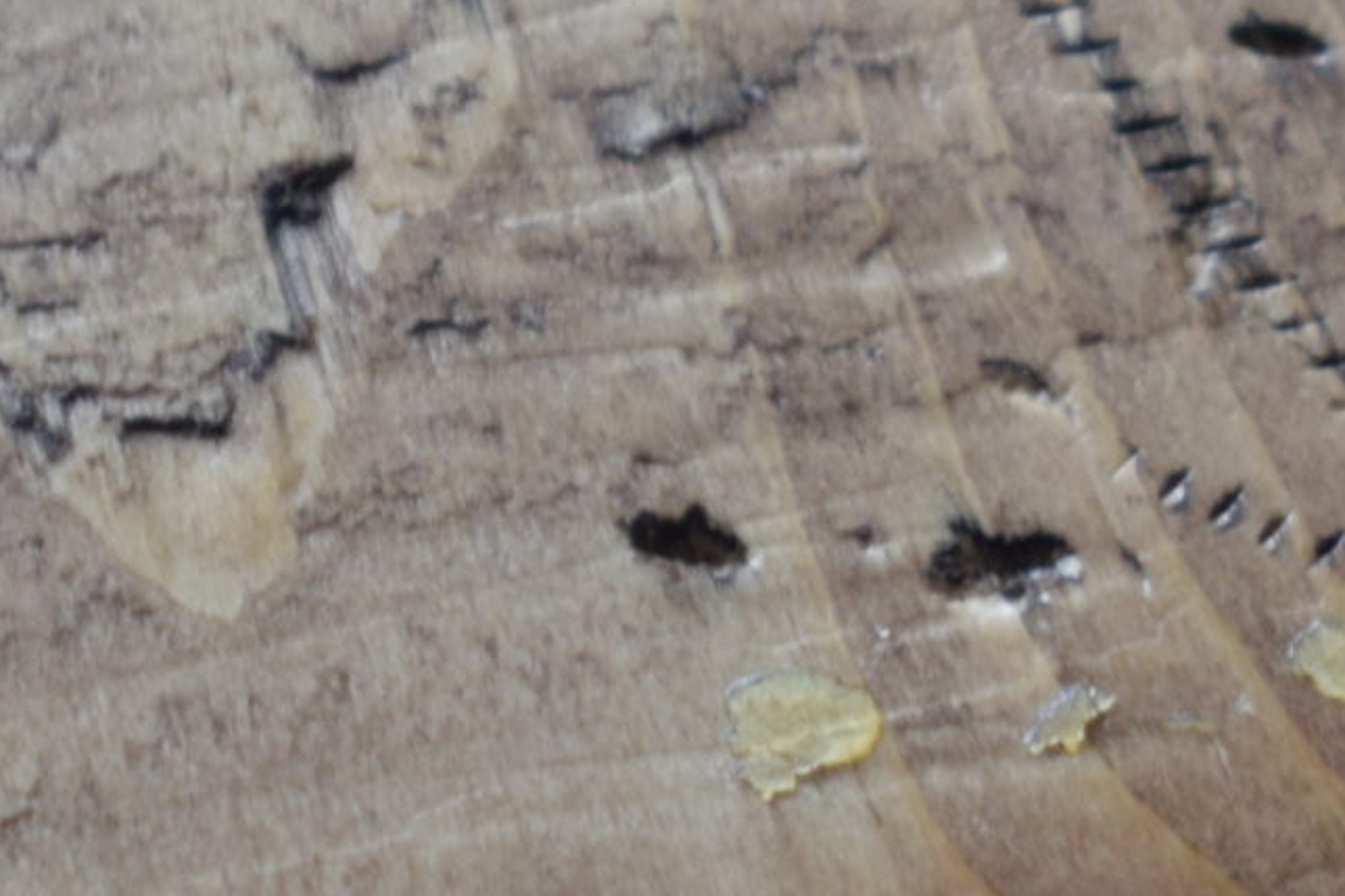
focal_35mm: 328
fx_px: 12250
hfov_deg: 6.3
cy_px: 820
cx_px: 817
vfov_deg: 4.2
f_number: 5.6
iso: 900
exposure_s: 1/60
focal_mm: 55
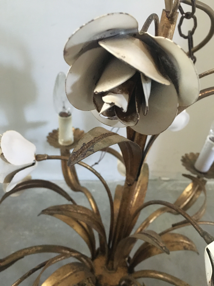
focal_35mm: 29
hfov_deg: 48.2
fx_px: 239
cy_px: 143
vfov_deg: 61.7
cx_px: 107
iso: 320
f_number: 2.2
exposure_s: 1/17
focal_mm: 4.15
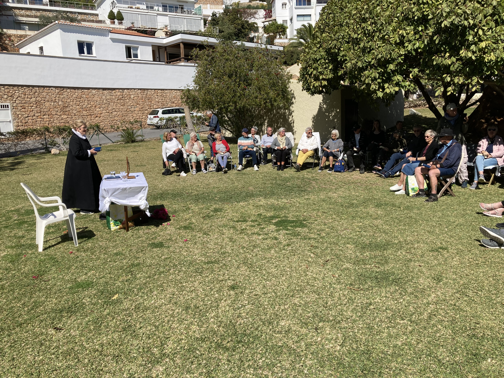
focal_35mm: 28
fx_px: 408
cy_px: 189
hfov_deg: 63.4
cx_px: 252
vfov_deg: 49.7
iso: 20
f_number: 1.8
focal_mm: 3.99
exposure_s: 1/2667
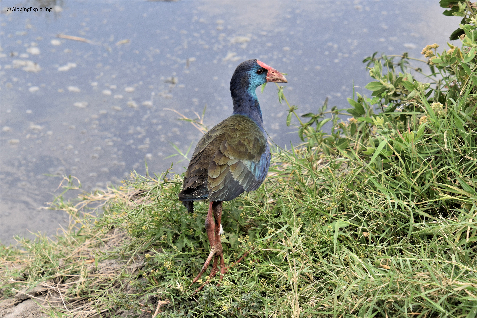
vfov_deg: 9.1
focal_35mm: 150
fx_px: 1987
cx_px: 238
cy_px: 159
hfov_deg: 13.7
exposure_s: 1/250
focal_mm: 100
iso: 360
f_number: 8
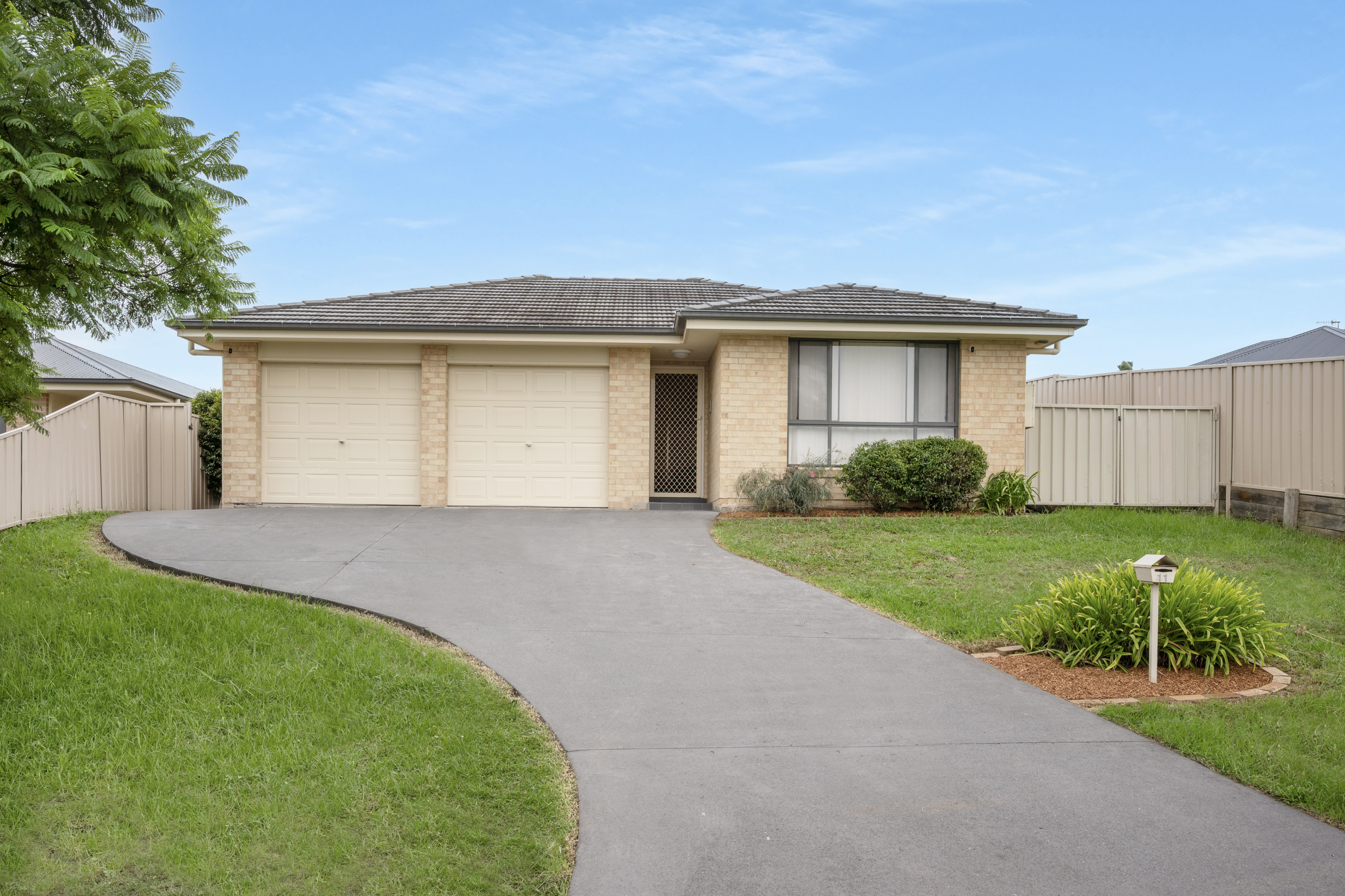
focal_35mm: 27
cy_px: 448
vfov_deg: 47.9
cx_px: 672
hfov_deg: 67.4
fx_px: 1009
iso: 160
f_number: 11
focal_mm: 27
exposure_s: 1/50
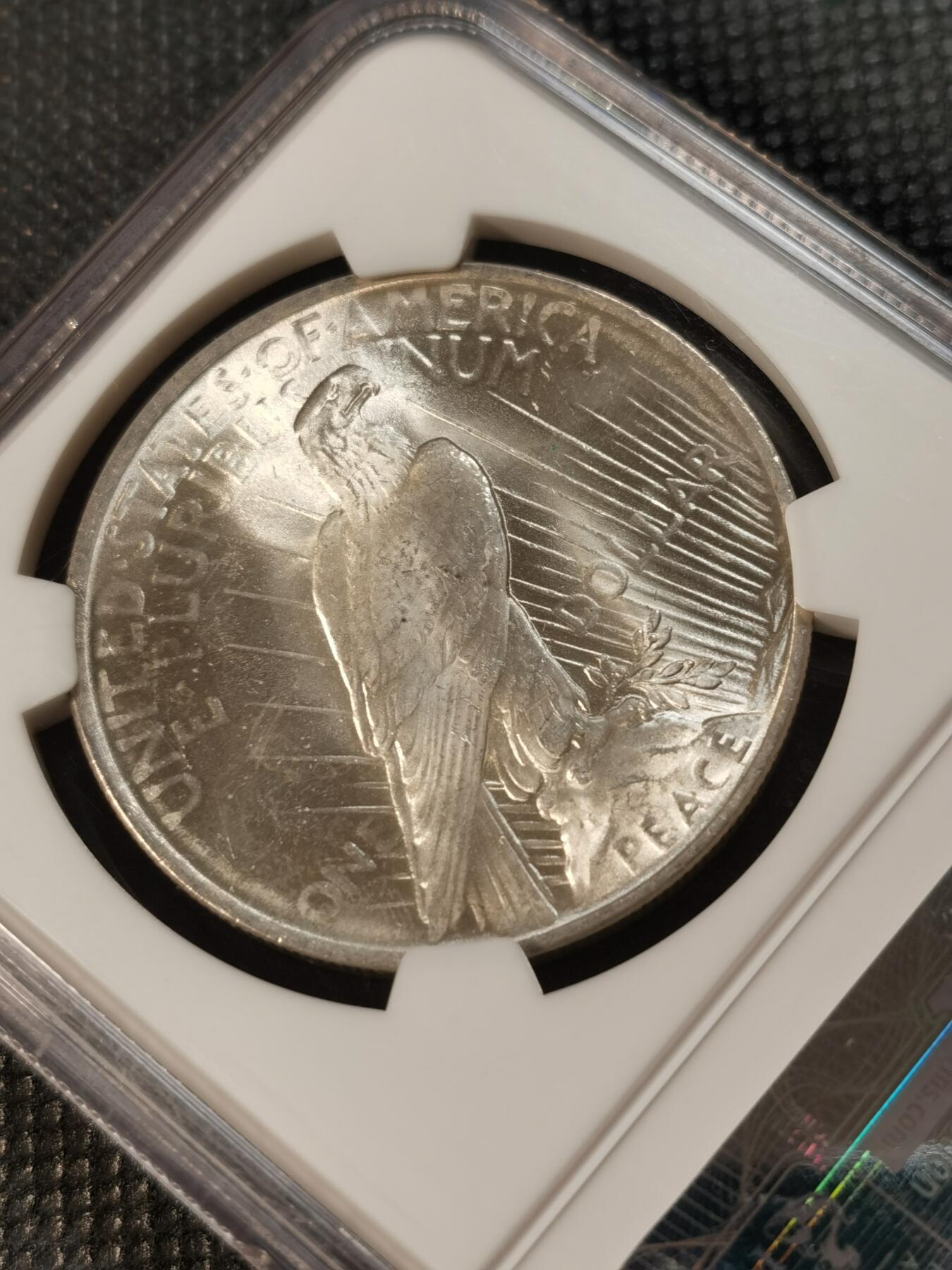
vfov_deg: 28.2
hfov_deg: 21.3
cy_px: 635
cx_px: 476
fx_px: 2530
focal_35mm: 69
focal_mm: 5.56
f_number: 1.6
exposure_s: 1/122
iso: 50
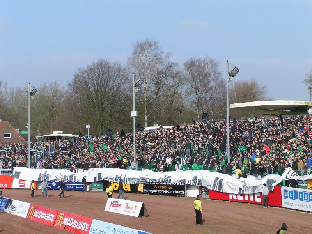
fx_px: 676
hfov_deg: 26.0
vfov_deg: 19.6
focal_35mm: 75
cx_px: 156
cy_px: 117
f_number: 6.3
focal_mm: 11.5
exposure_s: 1/320
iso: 50
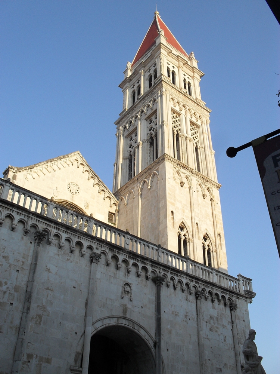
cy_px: 187
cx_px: 140
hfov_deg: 40.7
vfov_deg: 52.6
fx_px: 377
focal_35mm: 35
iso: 100
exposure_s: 1/125
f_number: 8.4
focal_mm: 6.3
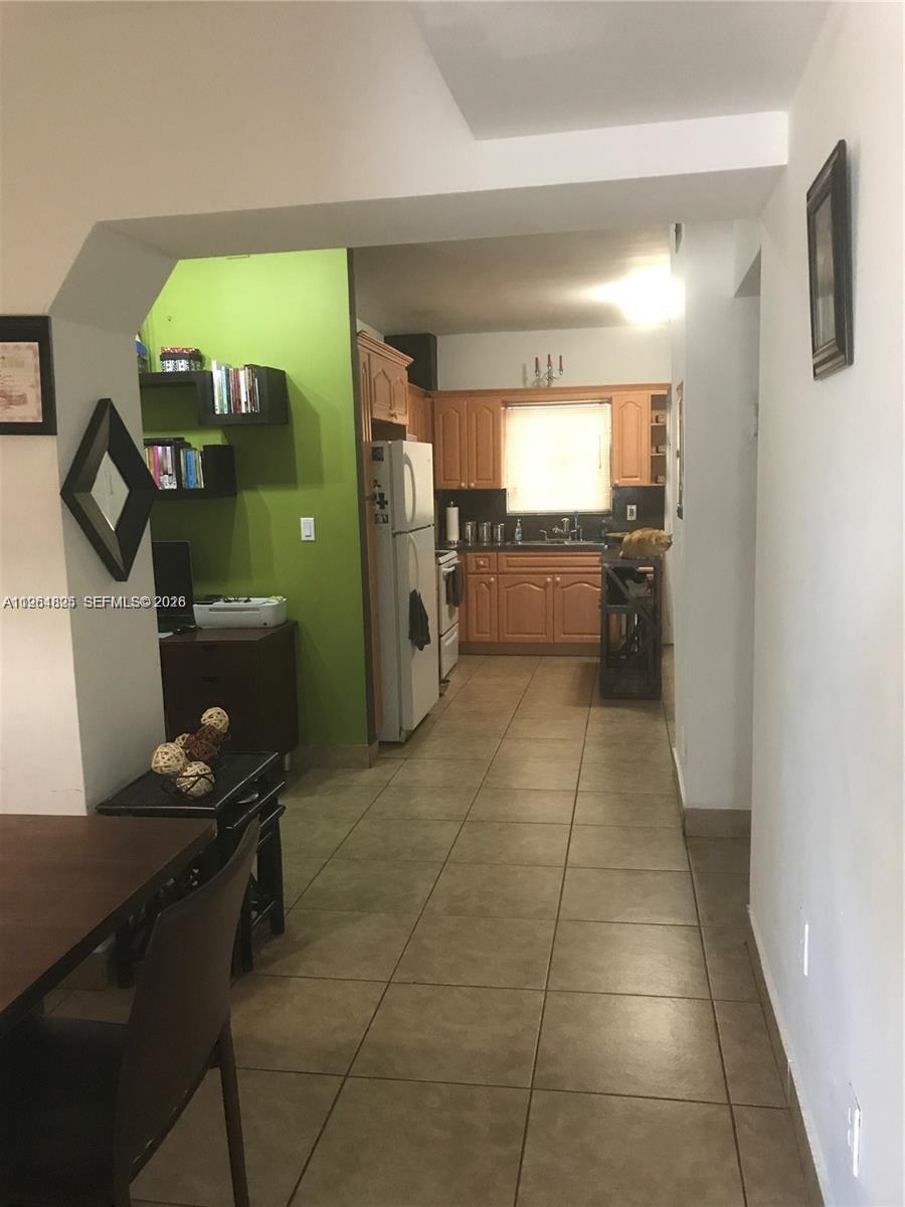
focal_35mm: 28
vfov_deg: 63.4
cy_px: 604
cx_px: 452
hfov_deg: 49.7
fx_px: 976
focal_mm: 3.99
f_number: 1.8
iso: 80
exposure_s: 1/15
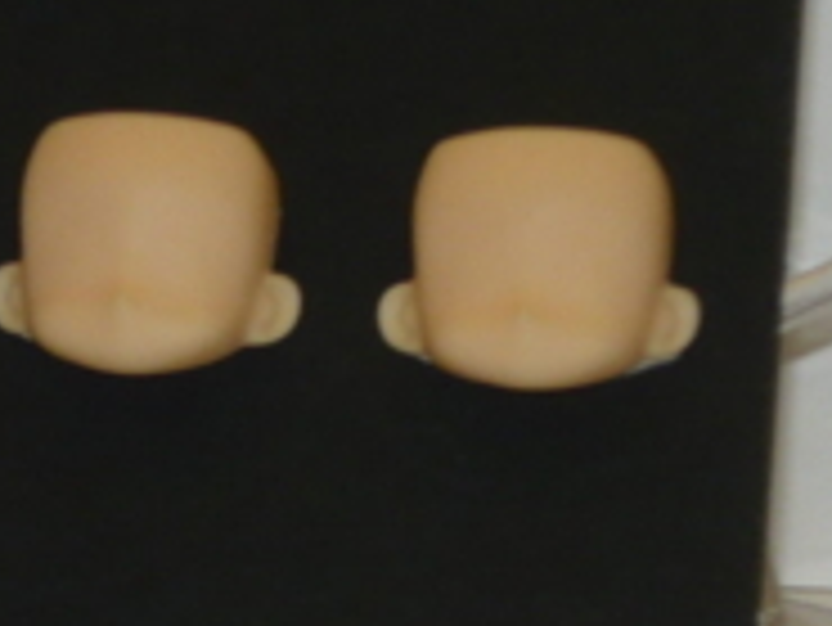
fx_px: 7648
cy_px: 527
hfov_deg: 6.2
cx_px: 130
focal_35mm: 318
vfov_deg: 4.7
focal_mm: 13.6
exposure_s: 1/50
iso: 100
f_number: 4.4
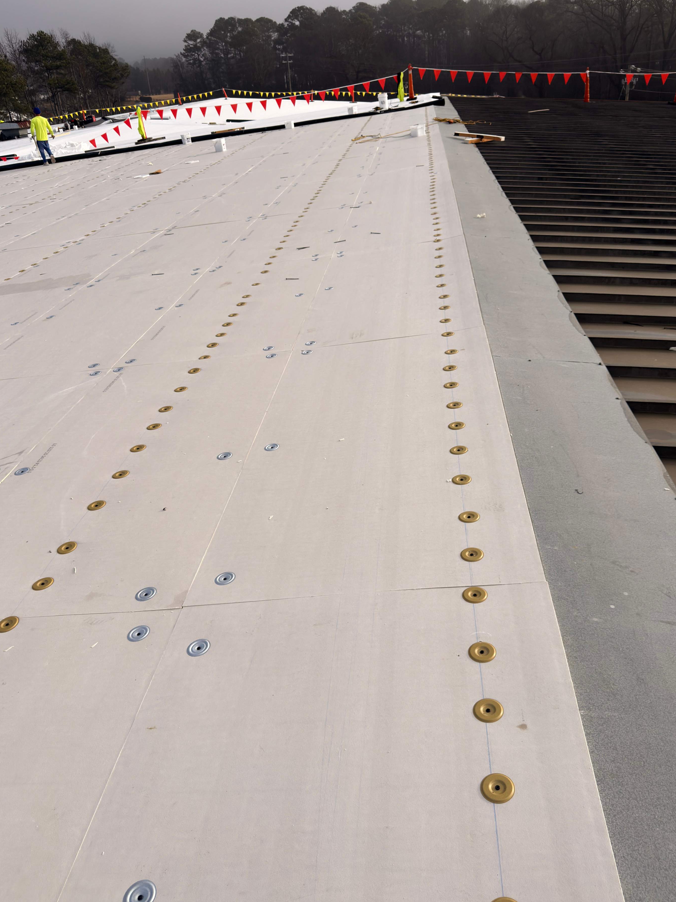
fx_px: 703
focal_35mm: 27
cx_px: 363
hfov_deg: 51.3
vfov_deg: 65.3
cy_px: 451
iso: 64
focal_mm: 6.76
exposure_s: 1/7752
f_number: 1.78
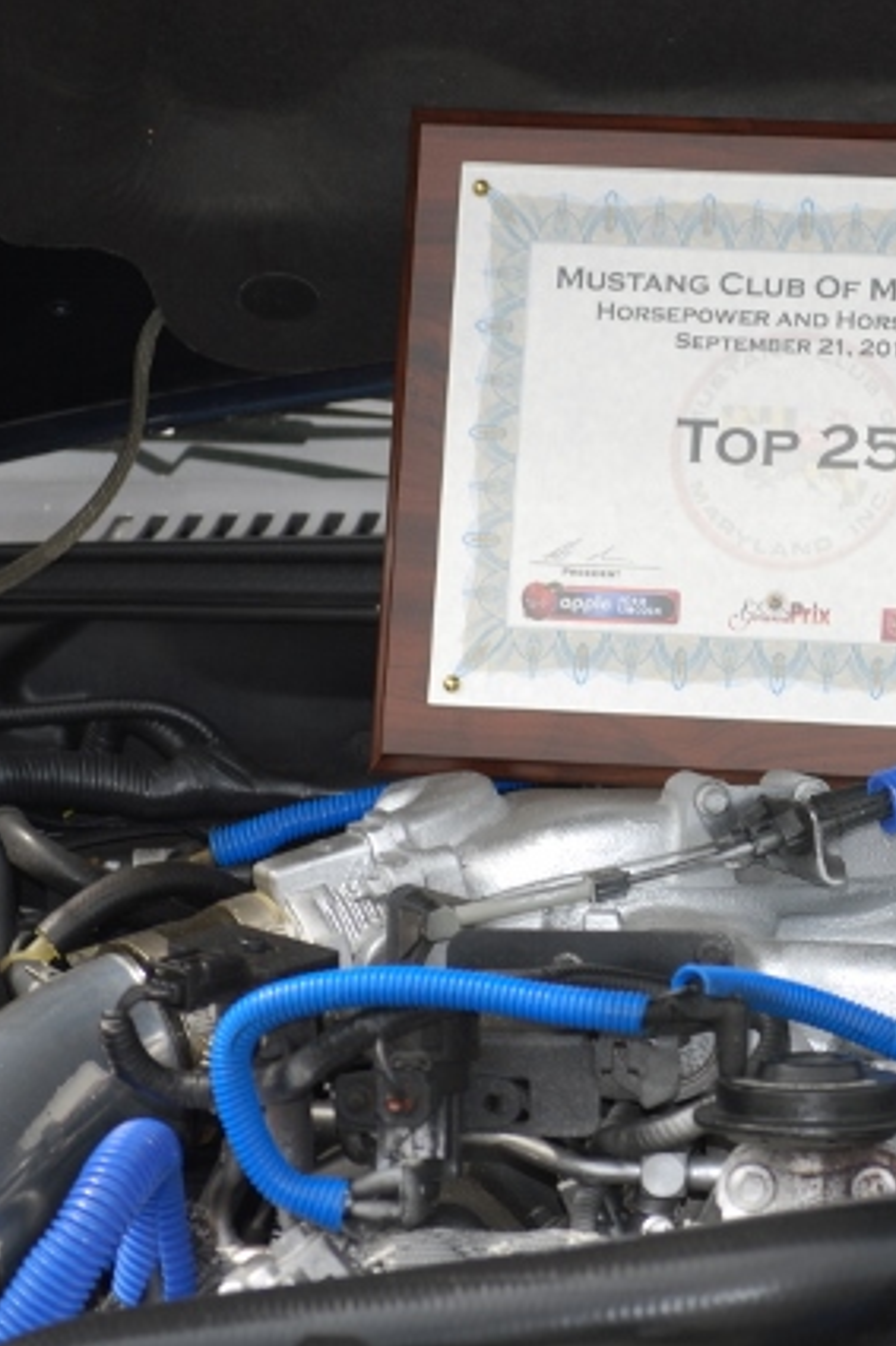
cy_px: 675
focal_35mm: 170
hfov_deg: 8.0
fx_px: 6342
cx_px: 868
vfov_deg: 12.1
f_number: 5
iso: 100
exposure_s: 1/200
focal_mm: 75
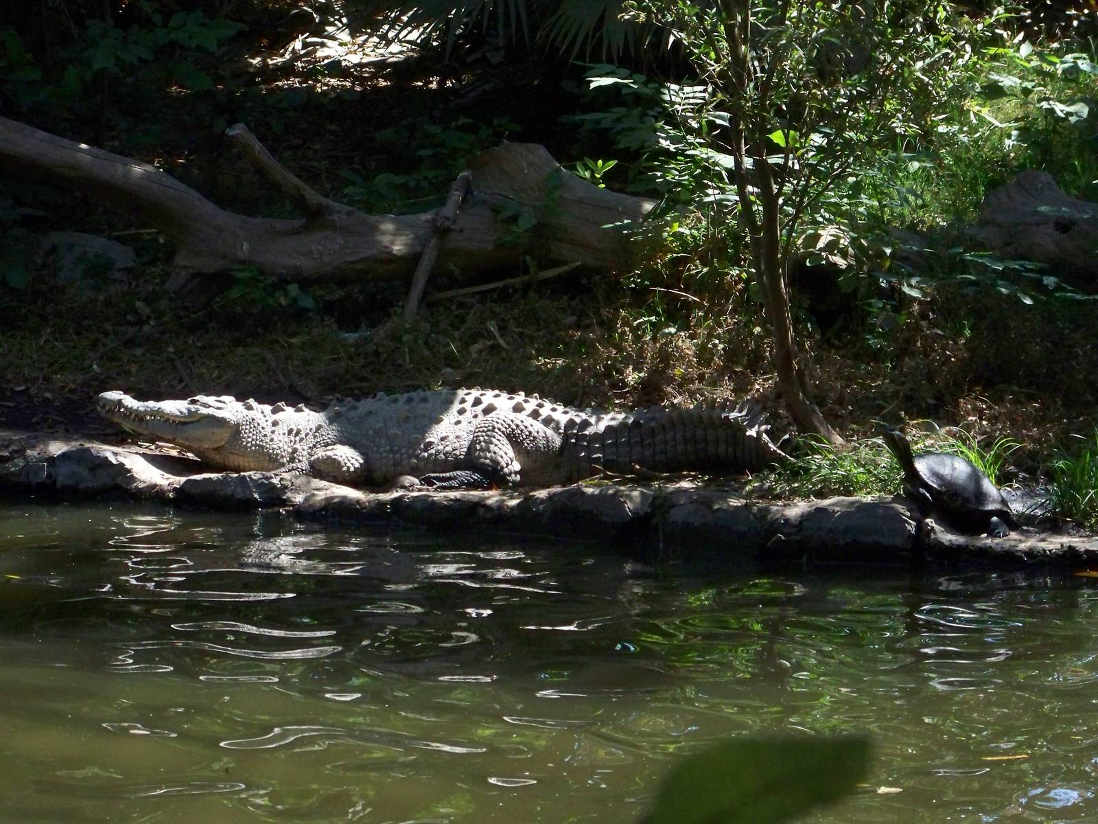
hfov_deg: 10.7
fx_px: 5836
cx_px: 549
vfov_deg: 8.1
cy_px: 412
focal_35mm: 184
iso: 400
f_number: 5
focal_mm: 29.3
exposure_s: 1/800
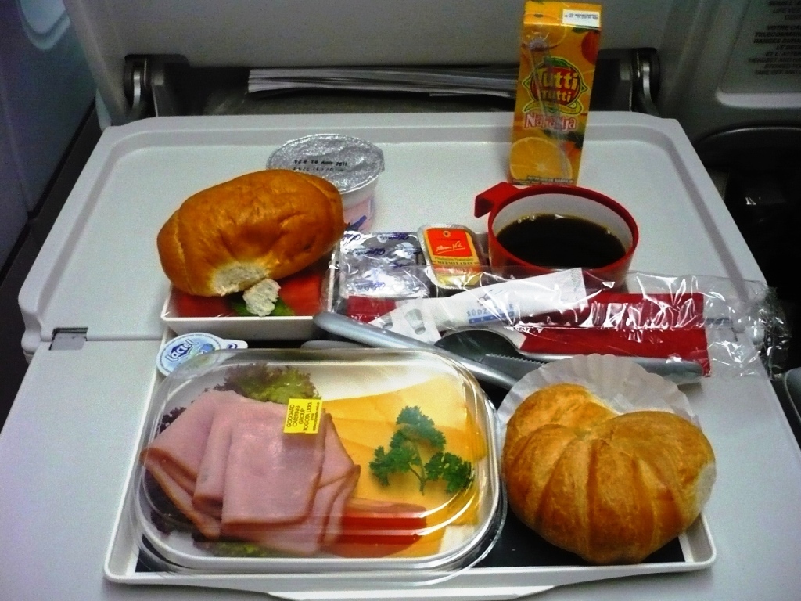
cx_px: 400
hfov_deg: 52.6
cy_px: 300
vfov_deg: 40.7
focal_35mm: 35
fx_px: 810
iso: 400
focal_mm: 5.8
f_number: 2.8
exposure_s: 1/4
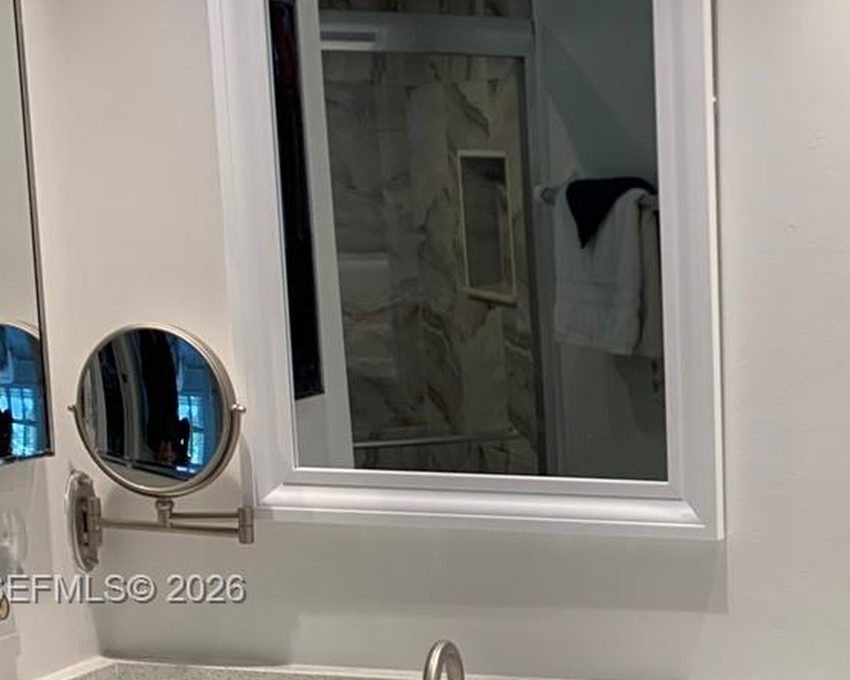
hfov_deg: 24.0
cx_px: 992
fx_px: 1837
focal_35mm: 73
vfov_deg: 20.6
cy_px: 591
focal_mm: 4.25
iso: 50
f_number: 1.8
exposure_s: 1/120
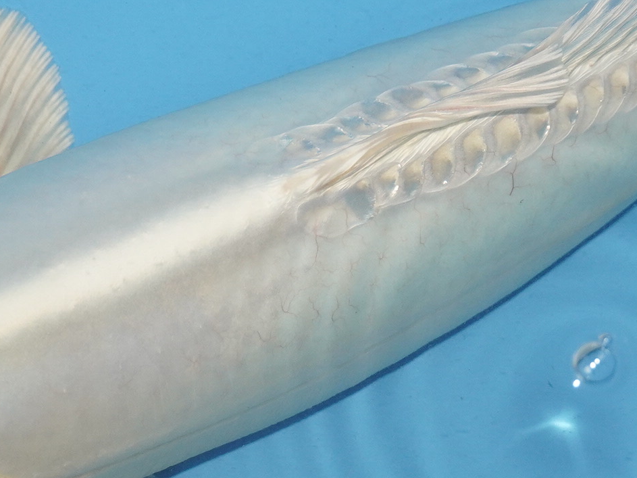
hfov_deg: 10.2
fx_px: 3551
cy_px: 234
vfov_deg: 7.7
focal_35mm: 193
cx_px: 425
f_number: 5
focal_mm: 42
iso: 1000
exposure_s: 1/160
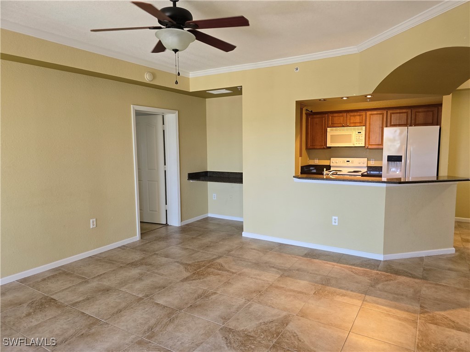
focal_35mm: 23
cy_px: 176
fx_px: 312
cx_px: 235
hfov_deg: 73.9
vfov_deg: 58.9
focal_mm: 6.3
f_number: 1.7
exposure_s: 1/120
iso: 320
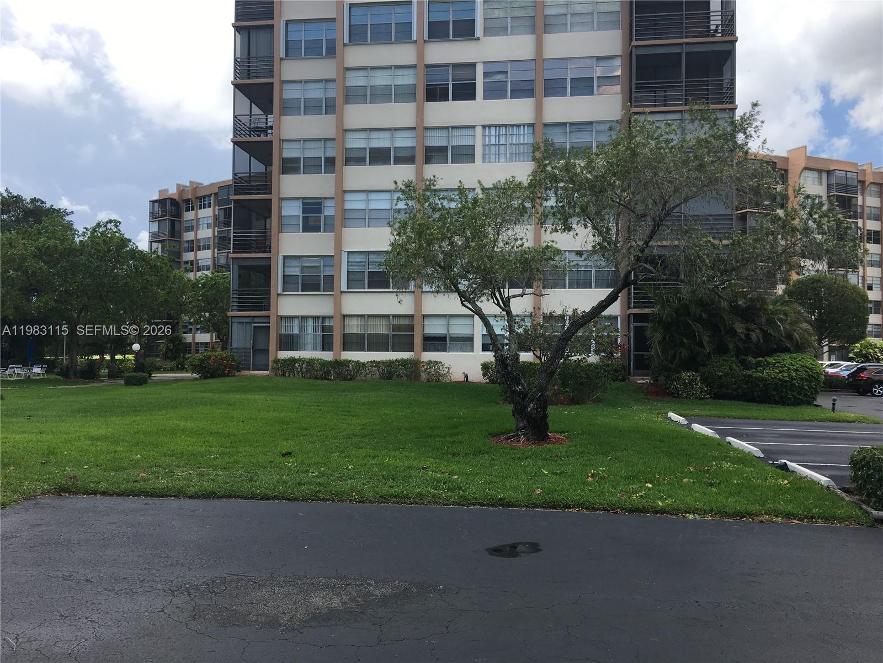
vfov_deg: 48.2
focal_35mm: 29
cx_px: 442
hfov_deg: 61.7
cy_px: 332
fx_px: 740
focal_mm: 4.15
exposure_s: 1/1115
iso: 25
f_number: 2.2
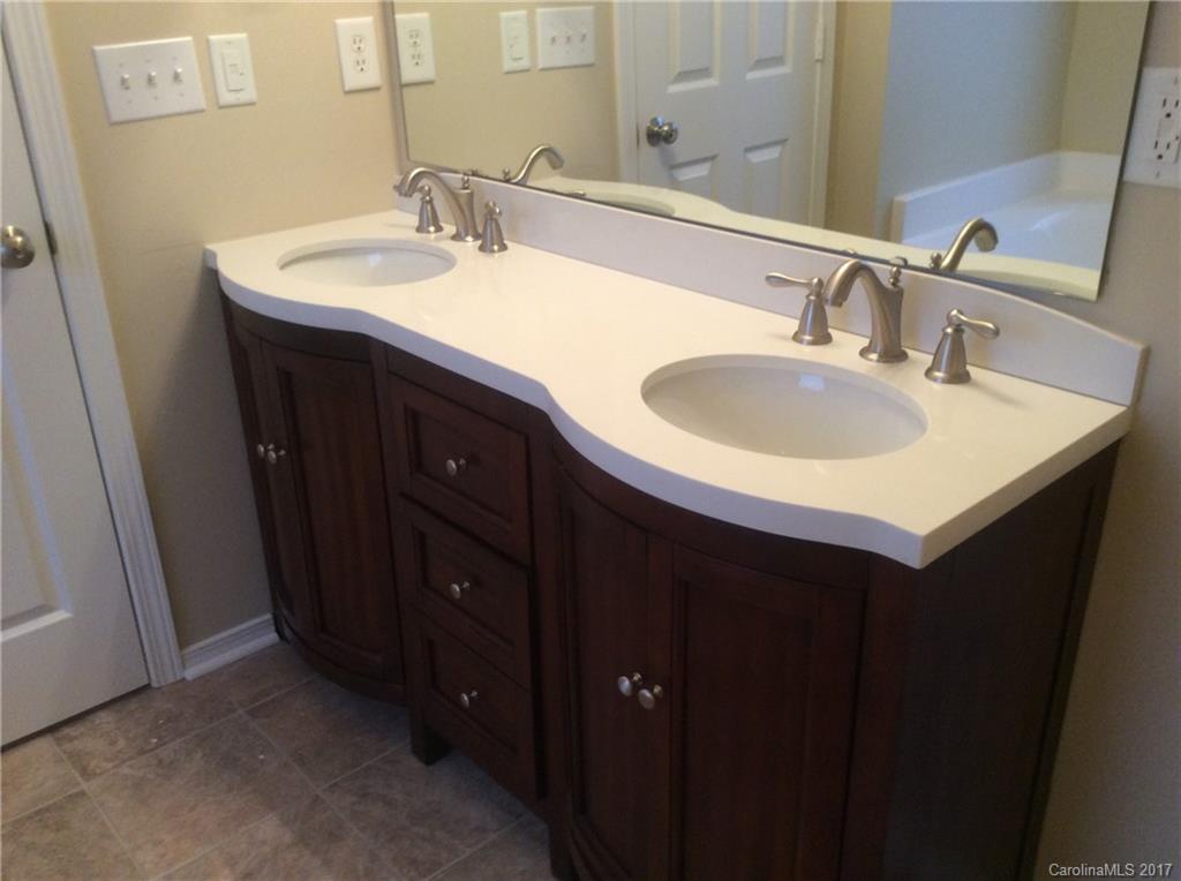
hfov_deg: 56.9
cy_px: 440
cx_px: 590
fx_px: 1090
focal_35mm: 32
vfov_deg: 44.0
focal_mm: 3.3
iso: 100
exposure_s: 1/24
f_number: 2.4
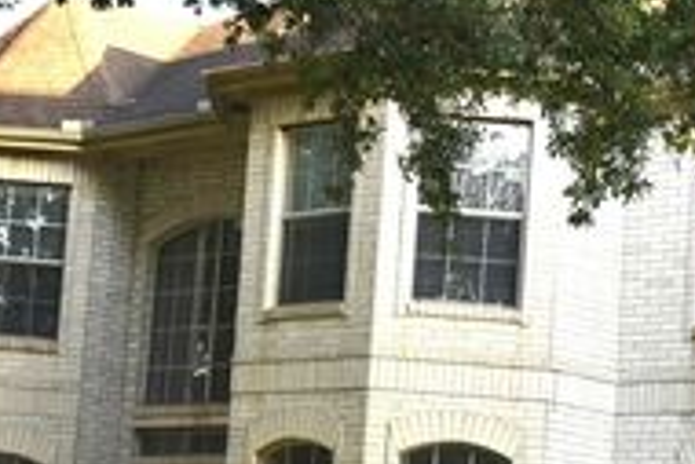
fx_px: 2363
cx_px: 318
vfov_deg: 11.2
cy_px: 384
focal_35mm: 122
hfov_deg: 16.7
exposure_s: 1/40
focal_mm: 31
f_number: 5.6
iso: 100
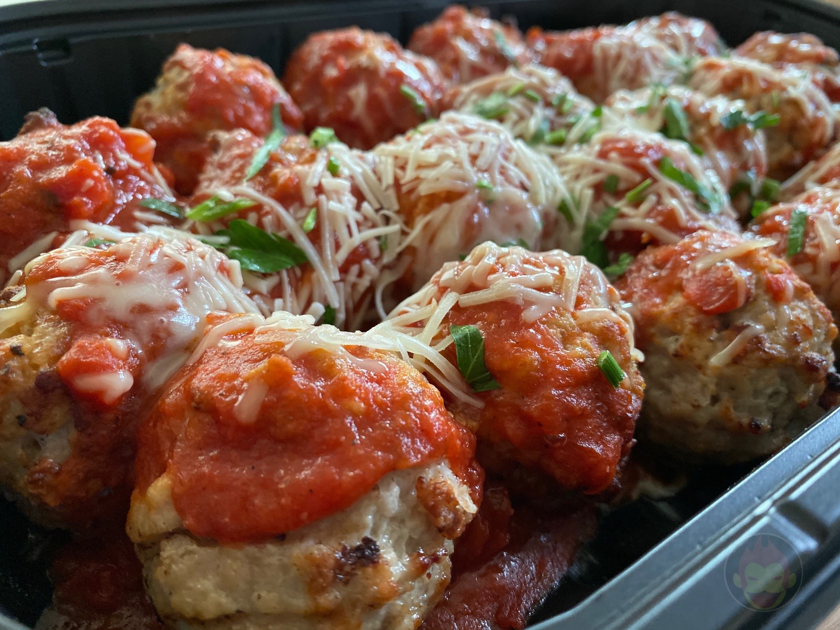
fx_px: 631
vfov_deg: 53.1
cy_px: 315
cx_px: 420
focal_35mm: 26
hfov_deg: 67.3
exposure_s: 1/60
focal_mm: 4.25
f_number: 1.8
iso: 500
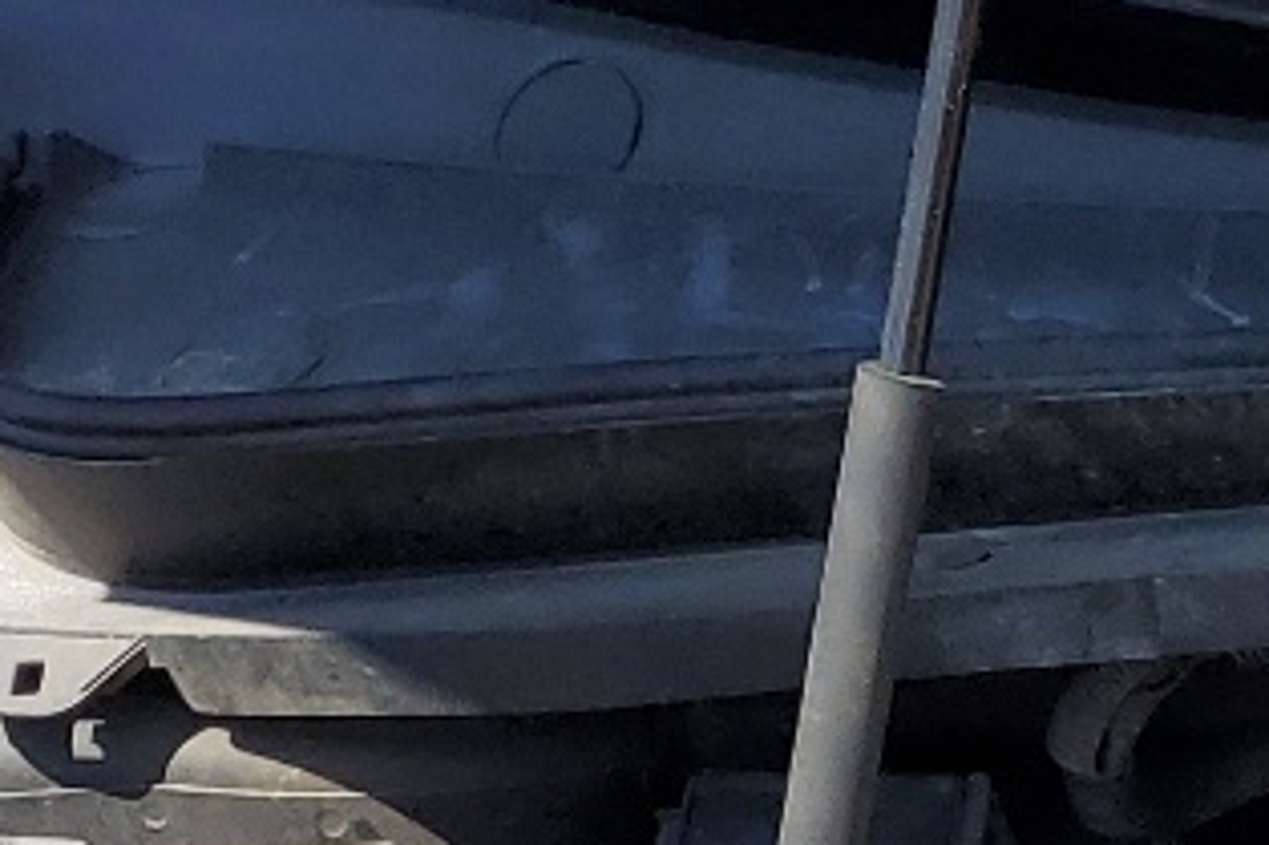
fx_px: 4862
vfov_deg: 9.1
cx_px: 2546
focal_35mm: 138
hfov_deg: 12.9
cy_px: 1933
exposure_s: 1/2000
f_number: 1.5
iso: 50
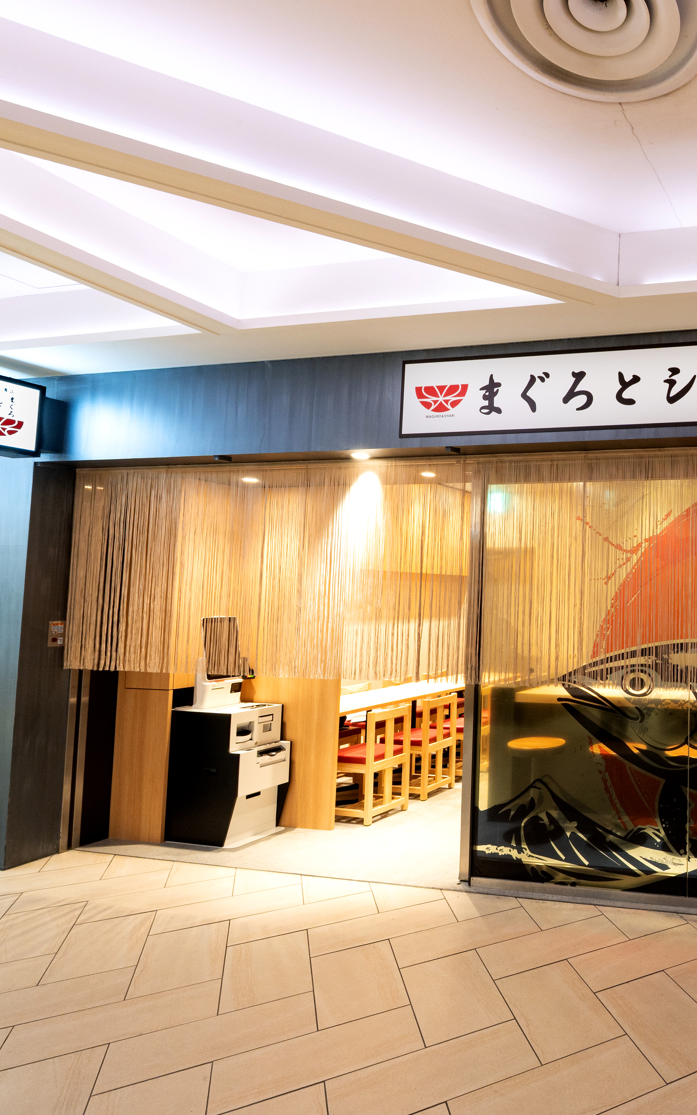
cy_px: 553
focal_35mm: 22
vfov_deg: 79.7
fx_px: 669
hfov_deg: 44.0
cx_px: 745
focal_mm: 14
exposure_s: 1/2
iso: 400
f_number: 16
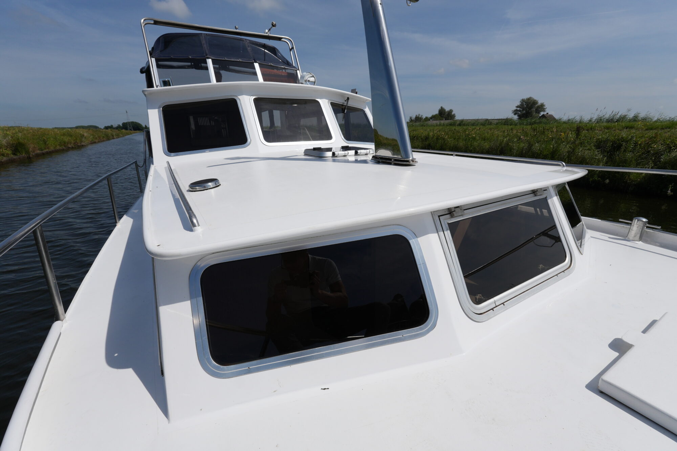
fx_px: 282
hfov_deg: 100.4
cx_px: 338
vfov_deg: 77.3
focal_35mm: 15
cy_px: 226
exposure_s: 1/1250
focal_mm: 10
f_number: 8
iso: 160
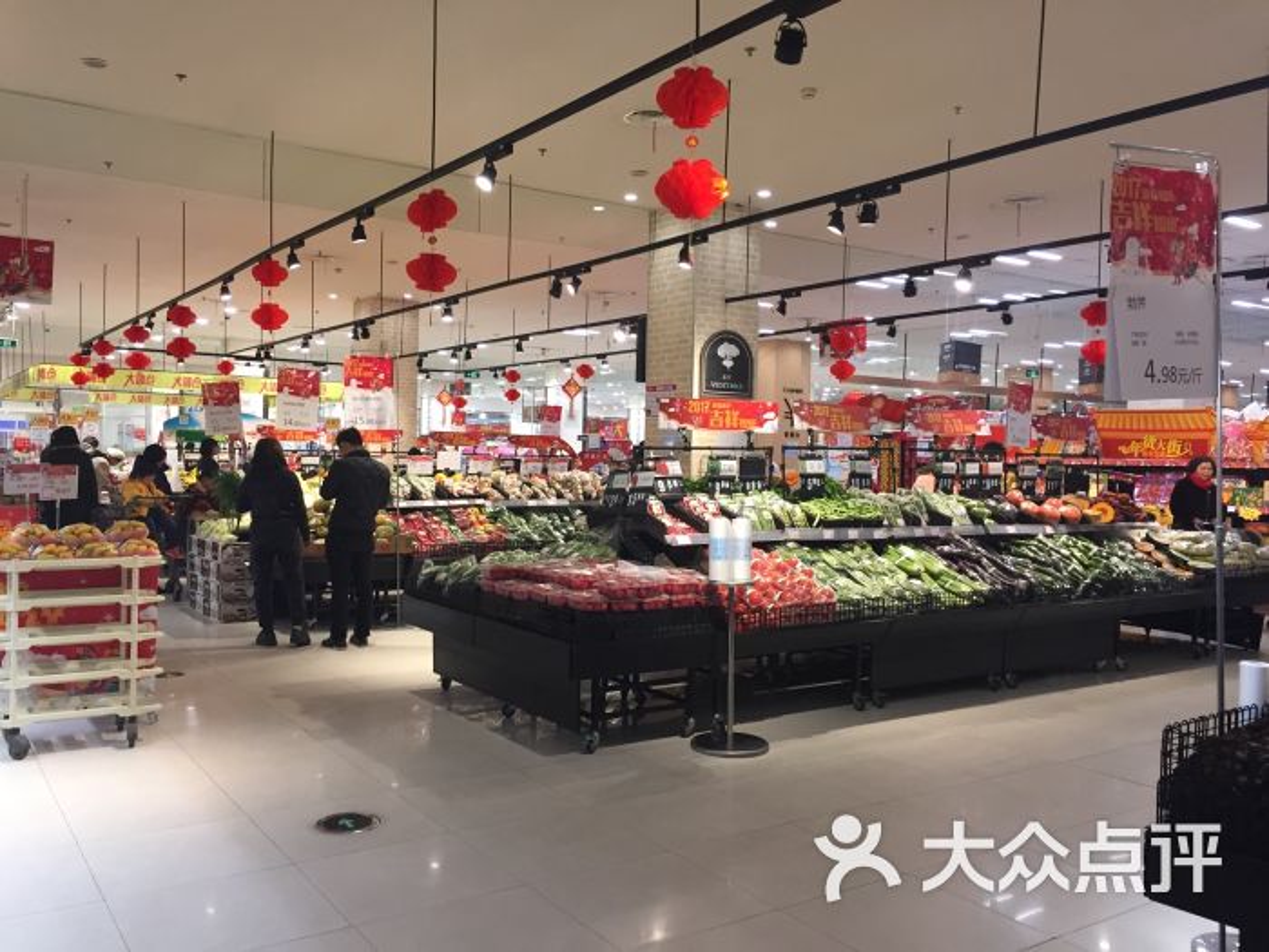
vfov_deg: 48.2
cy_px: 476
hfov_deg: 61.7
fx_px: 1063
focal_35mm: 29
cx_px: 634
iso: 40
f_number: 2.2
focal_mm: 4.15
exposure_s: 1/30
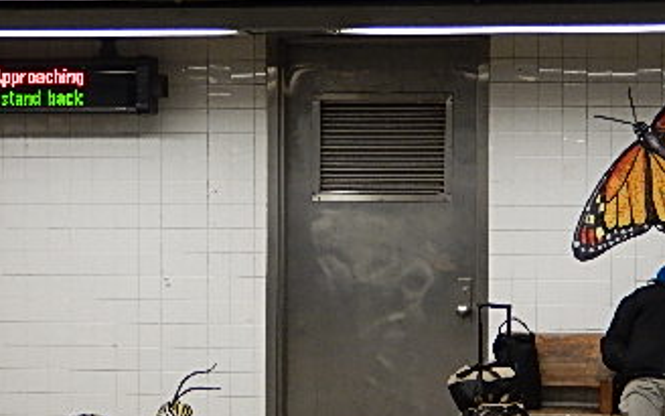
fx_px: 2737
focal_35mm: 151
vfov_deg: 8.7
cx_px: 239
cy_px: 244
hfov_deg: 13.8
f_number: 4.9
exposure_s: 1/30
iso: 400
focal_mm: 13.1
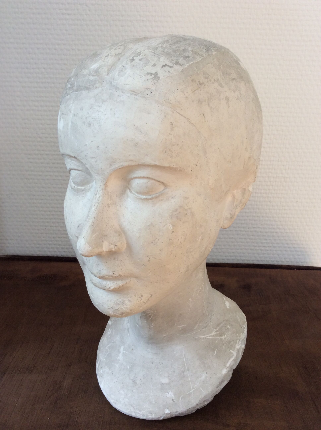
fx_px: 397
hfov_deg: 44.1
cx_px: 160
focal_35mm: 32
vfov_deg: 56.9
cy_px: 215
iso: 32
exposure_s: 1/33
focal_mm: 3.3
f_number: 2.4
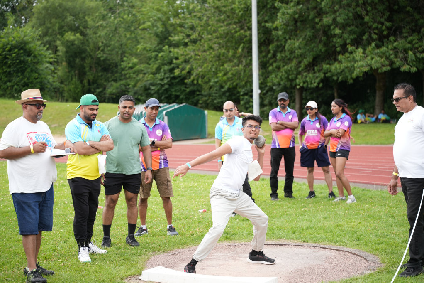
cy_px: 142
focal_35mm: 70
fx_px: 824
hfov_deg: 28.8
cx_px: 212
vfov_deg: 19.5
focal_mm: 70
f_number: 2.8
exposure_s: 1/800
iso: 250
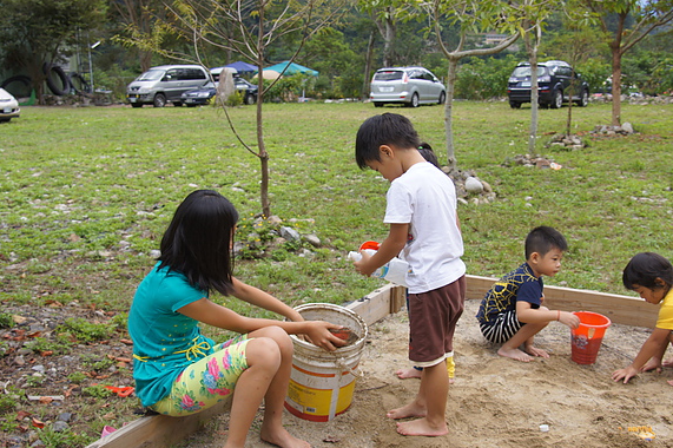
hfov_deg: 47.4
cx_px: 334
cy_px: 232
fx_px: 766
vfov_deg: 32.6
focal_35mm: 41
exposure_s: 1/80
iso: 100
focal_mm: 26
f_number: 8
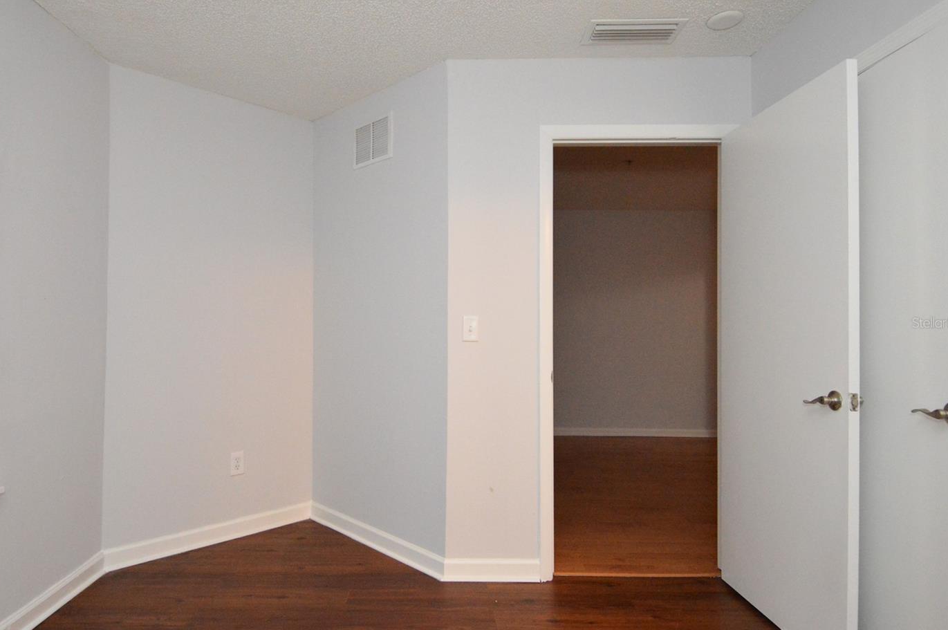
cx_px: 420
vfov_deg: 59.4
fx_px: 552
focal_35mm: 21
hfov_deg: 81.0
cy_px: 323
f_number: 4
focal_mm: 12
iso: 3200
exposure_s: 1/60
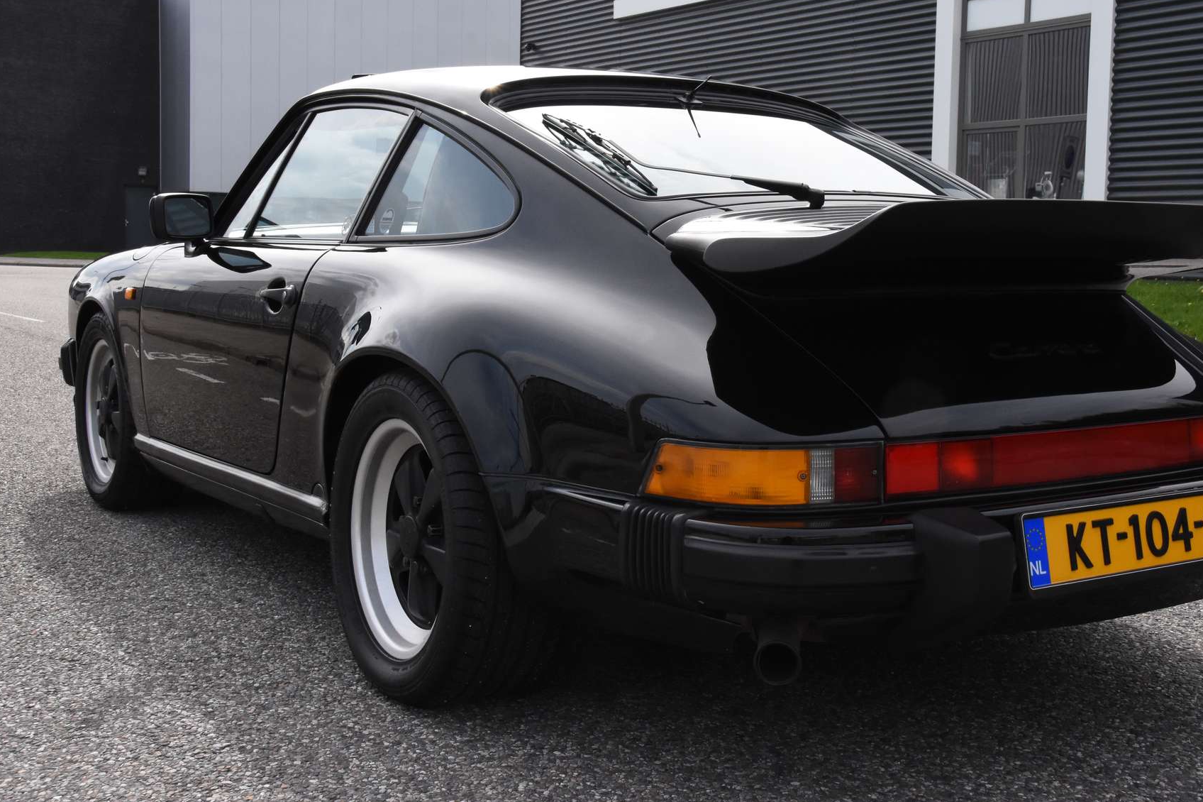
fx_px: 1537
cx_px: 701
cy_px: 330
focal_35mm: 46
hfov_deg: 42.6
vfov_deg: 29.2
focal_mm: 26
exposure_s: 1/800
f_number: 14
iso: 1600
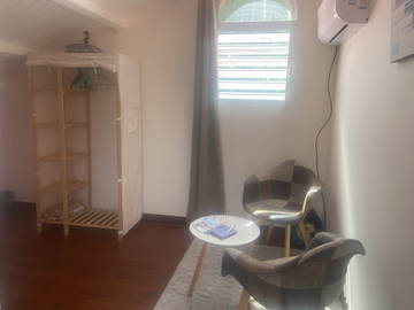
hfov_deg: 67.3
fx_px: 311
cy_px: 155
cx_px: 207
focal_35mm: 26
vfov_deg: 53.1
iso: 100
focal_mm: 4.25
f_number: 1.8
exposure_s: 1/122
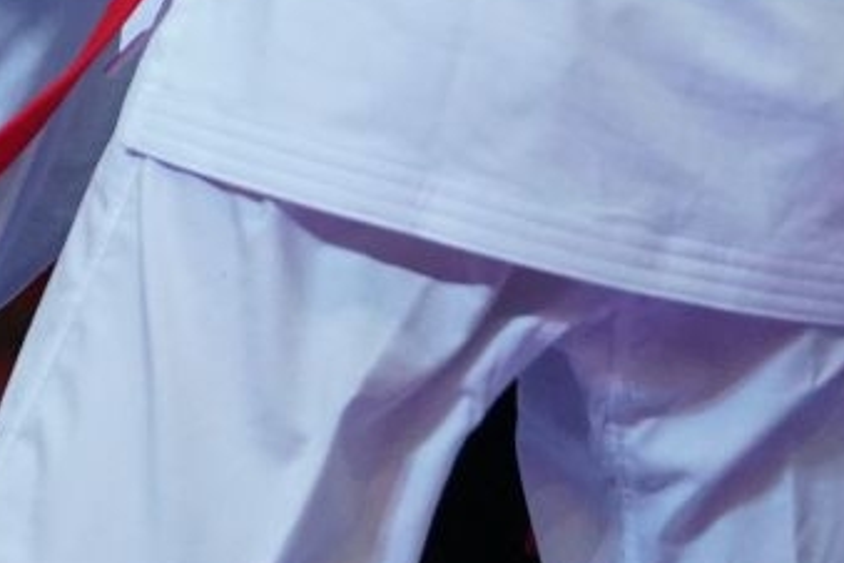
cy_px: -695
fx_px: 19645
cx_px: -341
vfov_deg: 1.6
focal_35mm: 838
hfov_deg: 2.5
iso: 3200
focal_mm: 158
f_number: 2.8
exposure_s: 1/1000
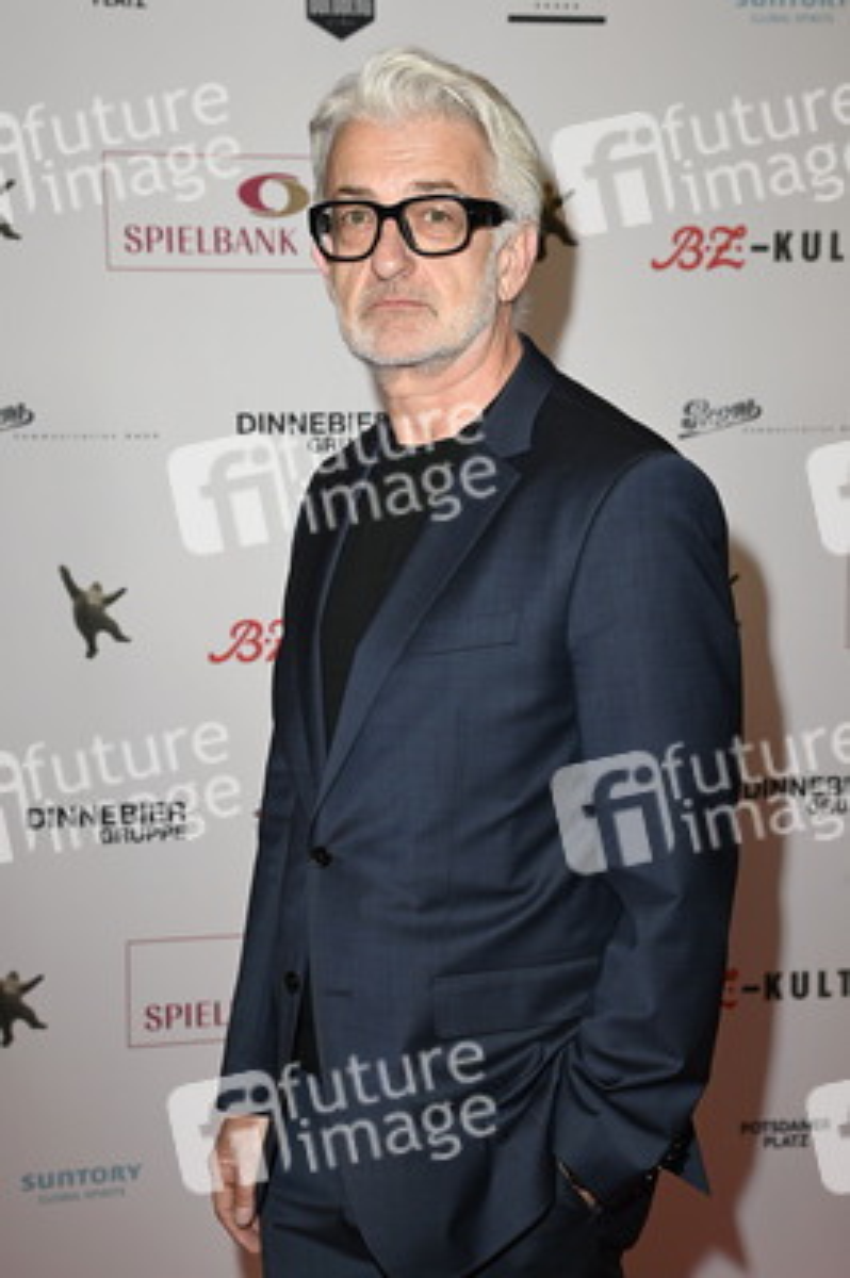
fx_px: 1845
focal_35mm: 52
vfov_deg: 38.2
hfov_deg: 25.9
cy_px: 639
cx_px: 425
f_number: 5.6
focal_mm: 52
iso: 500
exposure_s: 1/250
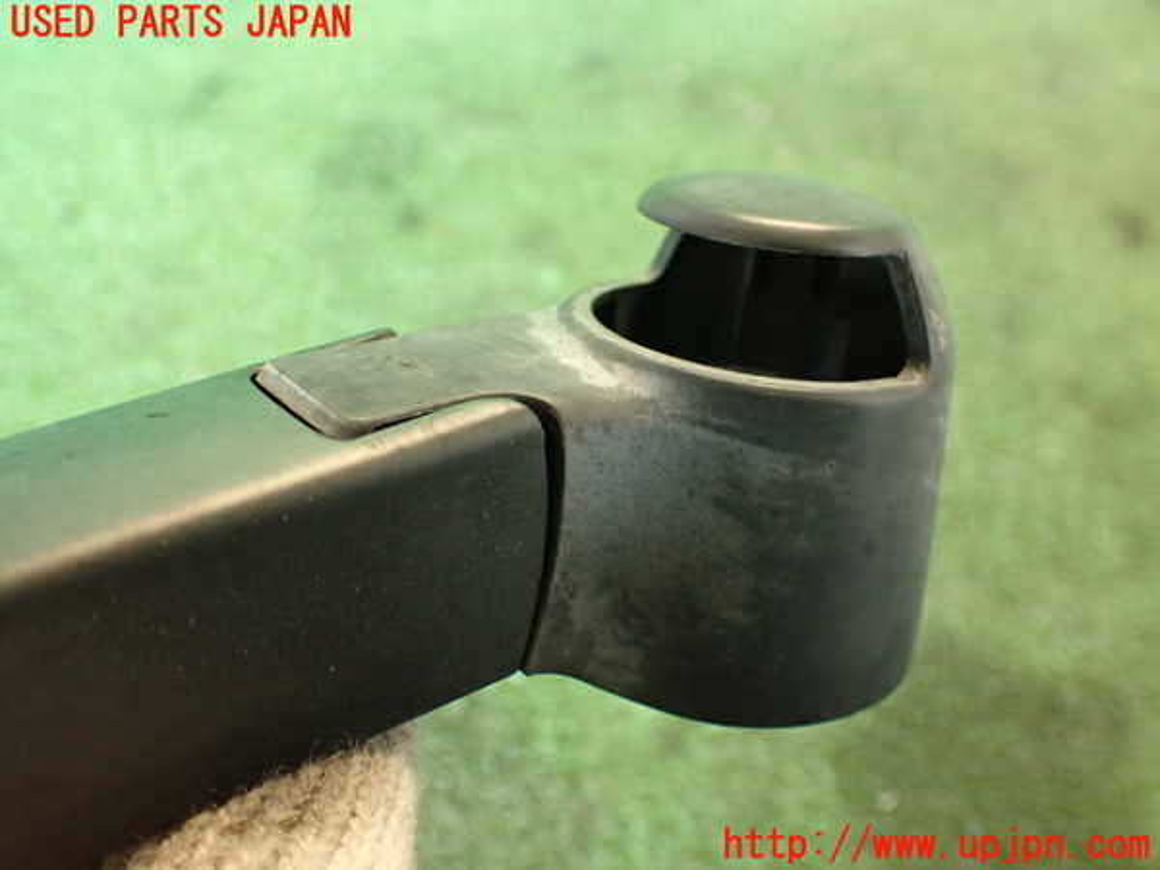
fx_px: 1072
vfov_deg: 44.2
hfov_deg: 56.8
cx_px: 580
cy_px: 435
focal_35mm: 32
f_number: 2.4
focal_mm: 5.79
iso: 500
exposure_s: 1/30
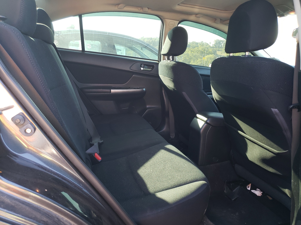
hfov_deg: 67.3
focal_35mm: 26
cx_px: 150
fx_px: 226
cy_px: 112
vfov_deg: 53.1
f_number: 1.5
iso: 57
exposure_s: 1/60.2
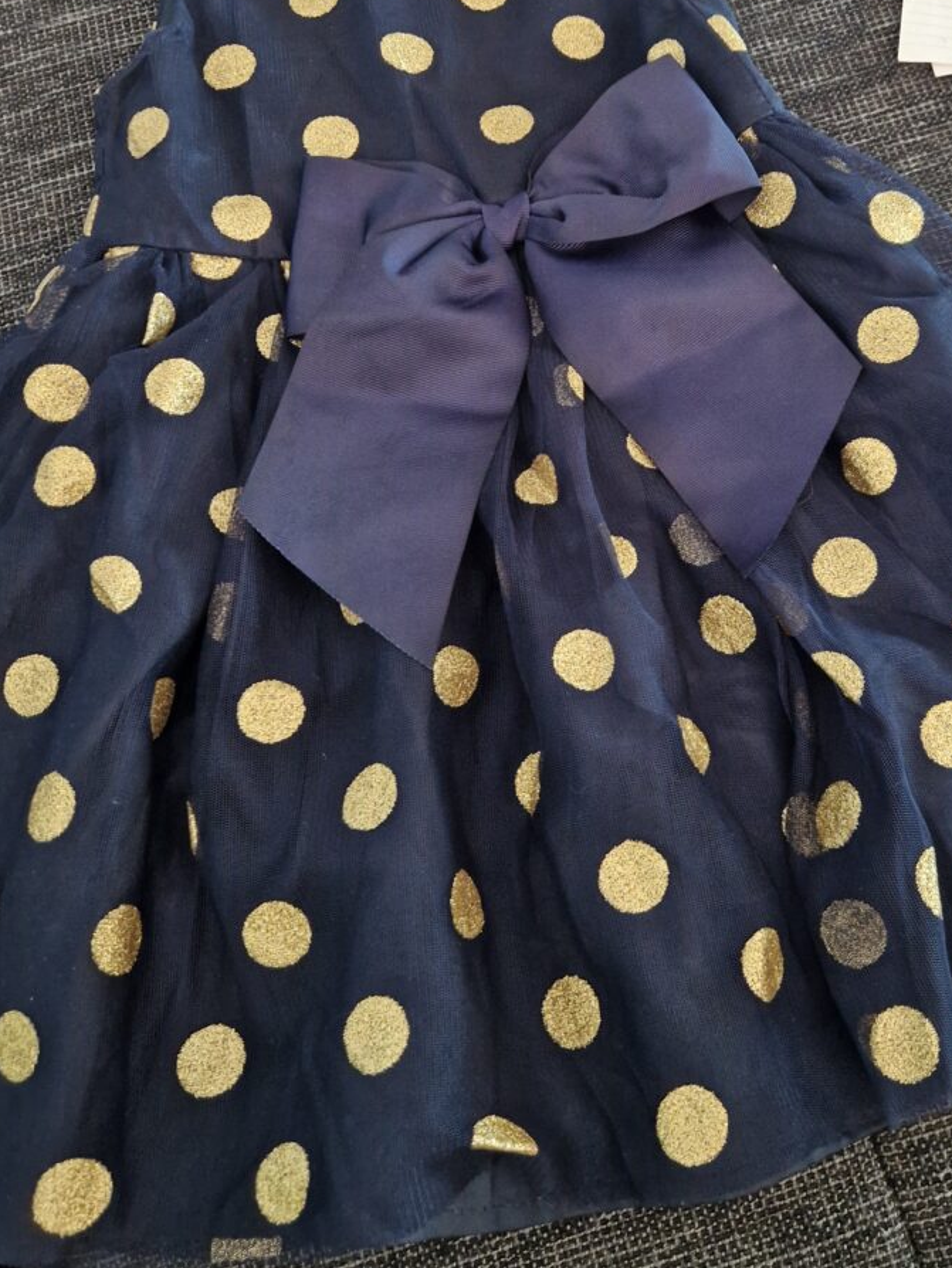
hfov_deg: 39.1
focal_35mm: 36
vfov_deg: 50.5
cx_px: 650
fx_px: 1319
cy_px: 427
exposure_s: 1/33
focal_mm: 5.4
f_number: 1.8
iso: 640
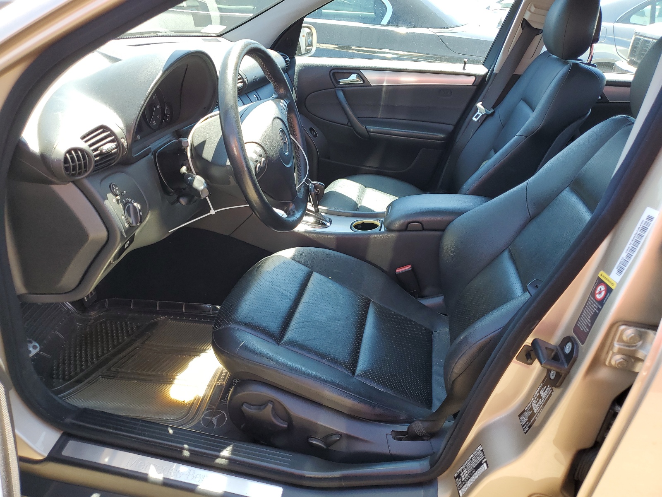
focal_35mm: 26
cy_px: 248
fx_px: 497
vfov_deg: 53.1
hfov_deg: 67.3
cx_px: 331
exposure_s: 1/238
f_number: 1.5
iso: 50
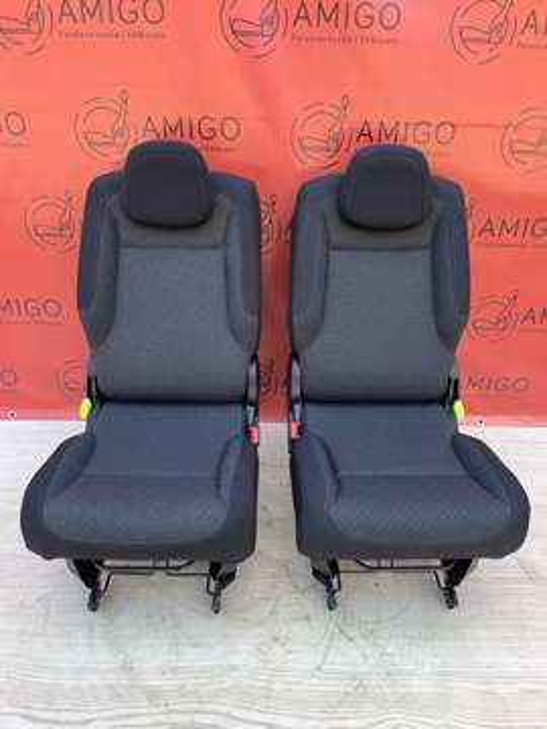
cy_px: 364
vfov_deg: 67.3
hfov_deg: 53.1
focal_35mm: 26
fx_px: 548
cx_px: 274
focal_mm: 5.1
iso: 32
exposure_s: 1/122
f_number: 1.6
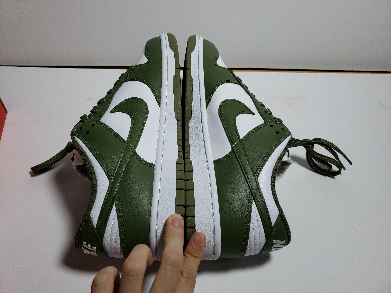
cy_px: 146
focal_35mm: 26
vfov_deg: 53.1
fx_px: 294
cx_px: 196
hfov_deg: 67.3
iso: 50
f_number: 1.5
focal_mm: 4.3
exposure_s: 1/732
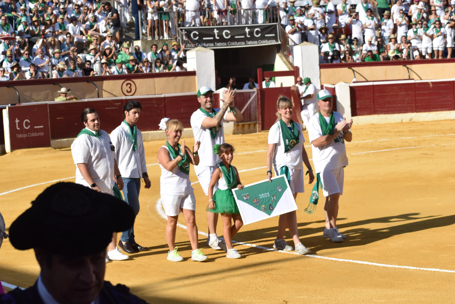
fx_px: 1327
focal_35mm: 105
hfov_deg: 19.5
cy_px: 152
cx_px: 228
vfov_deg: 13.0
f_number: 9
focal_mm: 70
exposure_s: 1/1250
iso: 400
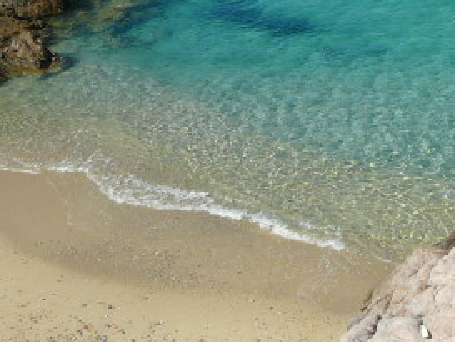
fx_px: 1013
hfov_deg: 24.9
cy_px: 50
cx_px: 367
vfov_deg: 18.9
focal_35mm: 77
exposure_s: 1/500
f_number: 5
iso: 80
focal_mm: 5.2
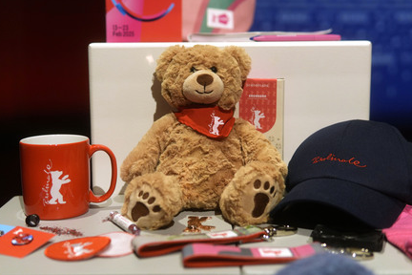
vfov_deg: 28.6
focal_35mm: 47
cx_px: 201
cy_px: 134
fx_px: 538
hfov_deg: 41.9
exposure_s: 1/800
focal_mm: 30
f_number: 2
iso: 640
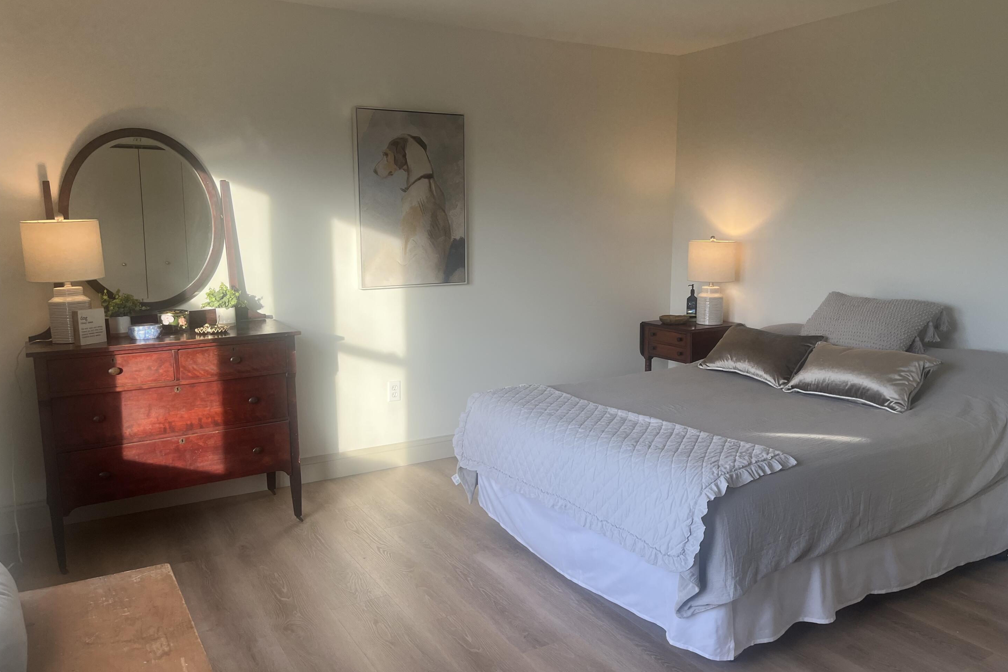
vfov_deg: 46.4
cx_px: 512
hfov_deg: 65.5
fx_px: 784
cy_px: 340
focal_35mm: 28
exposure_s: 1/120
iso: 64
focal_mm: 5.1
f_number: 1.6
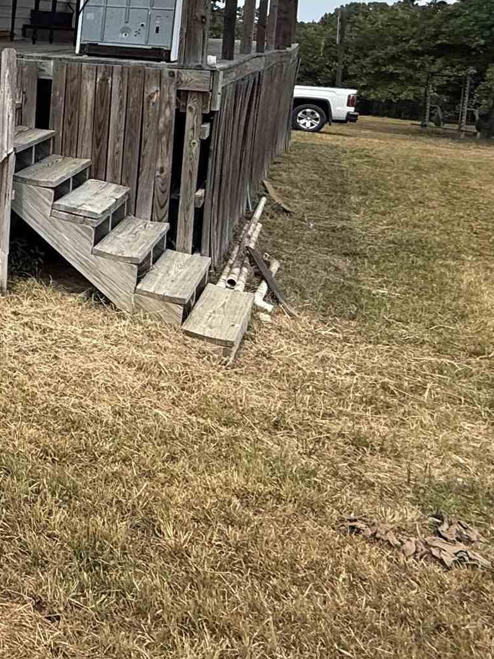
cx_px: -209
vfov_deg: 41.8
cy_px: 86
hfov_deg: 26.7
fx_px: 799
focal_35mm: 42
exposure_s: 1/1189
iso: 50
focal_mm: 2.22
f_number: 2.2
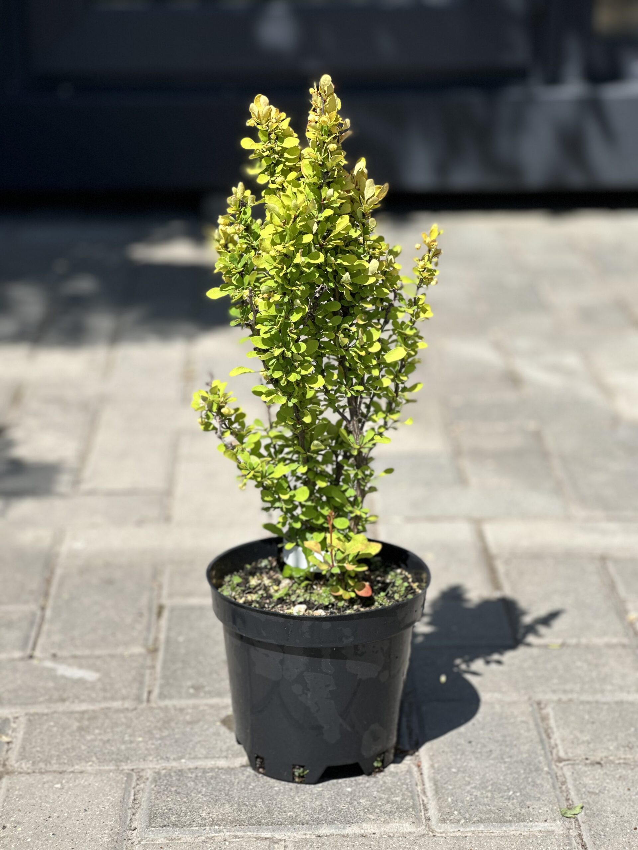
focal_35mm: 77
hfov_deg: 19.1
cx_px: 319
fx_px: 1892
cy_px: 425
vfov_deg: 25.3
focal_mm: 9
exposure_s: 1/619
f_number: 2.8
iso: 32
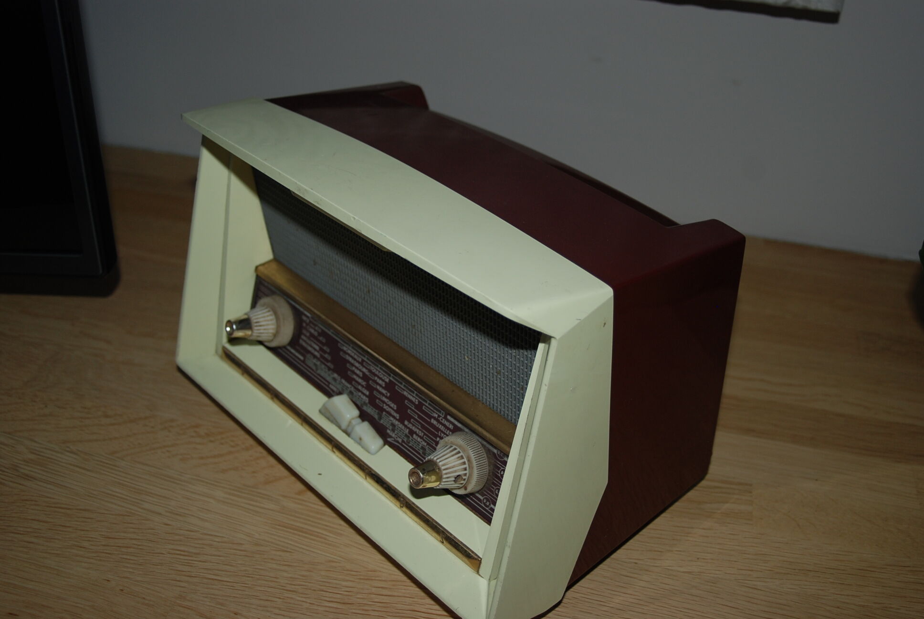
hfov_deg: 49.5
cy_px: 310
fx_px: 1002
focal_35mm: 39
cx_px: 462
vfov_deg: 34.3
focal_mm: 26
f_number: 4.2
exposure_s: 1/60
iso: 200
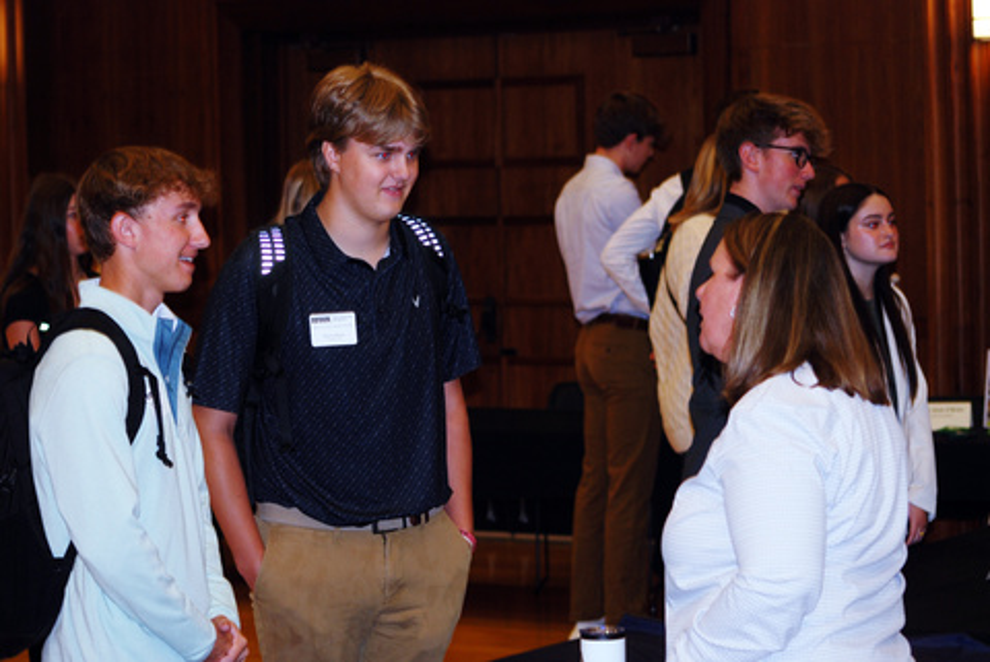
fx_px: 2890
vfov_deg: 13.1
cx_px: 495
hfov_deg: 19.4
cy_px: 331
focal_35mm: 105
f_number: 4
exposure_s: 1/60
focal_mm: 70
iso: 200
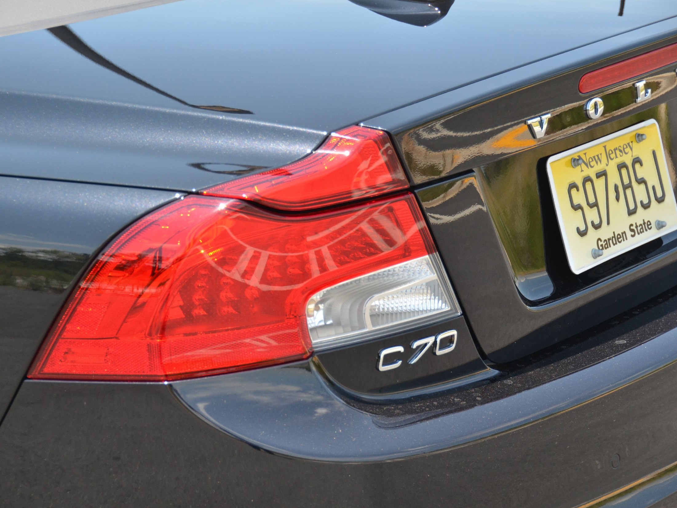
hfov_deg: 16.1
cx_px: 296
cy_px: 254
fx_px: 2397
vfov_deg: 12.1
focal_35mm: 123
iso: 640
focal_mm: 75
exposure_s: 1/1000
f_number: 5
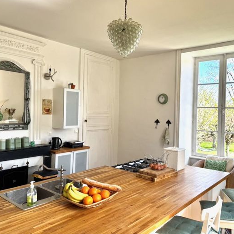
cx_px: 133
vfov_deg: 55.6
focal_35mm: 29
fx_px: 222
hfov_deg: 55.4
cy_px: 115
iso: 80
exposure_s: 1/510
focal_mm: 6.76
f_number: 1.78
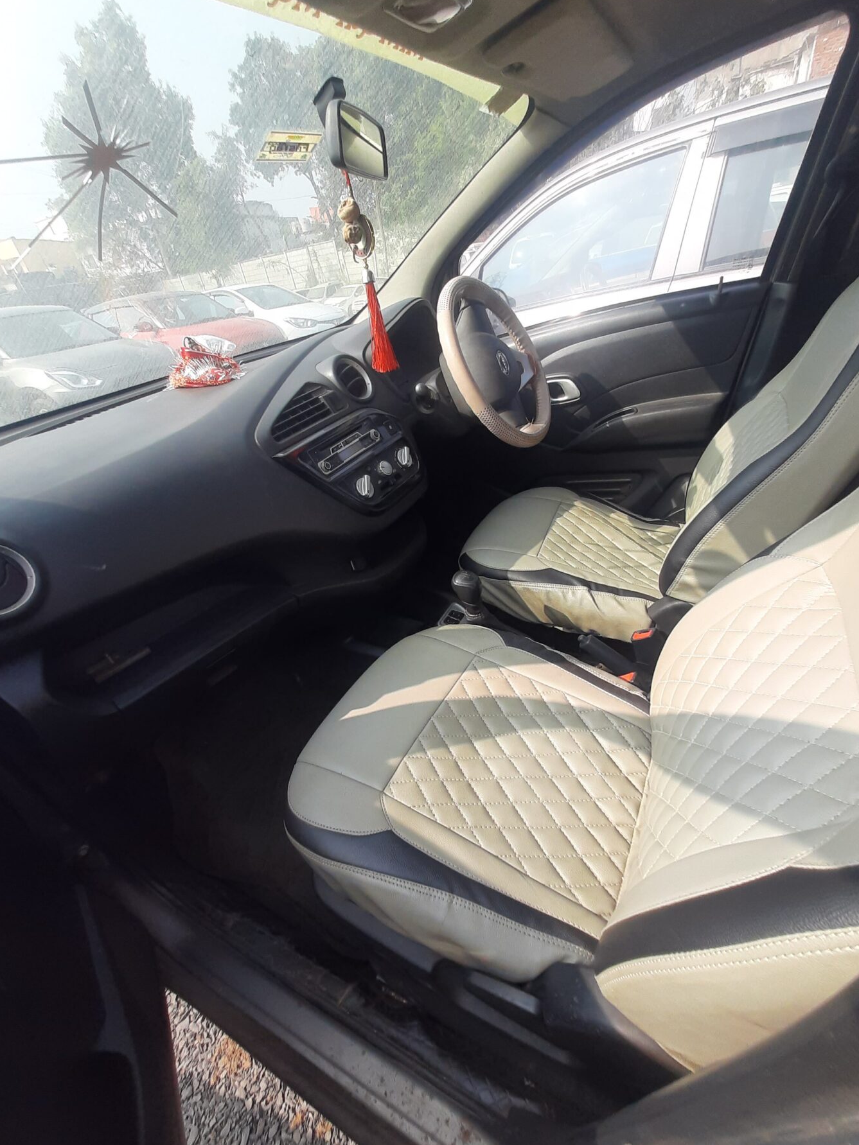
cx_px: 448
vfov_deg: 102.0
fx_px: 463
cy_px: 588
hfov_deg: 85.6
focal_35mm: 14
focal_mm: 1.42
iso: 40
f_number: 2.2
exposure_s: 1/362
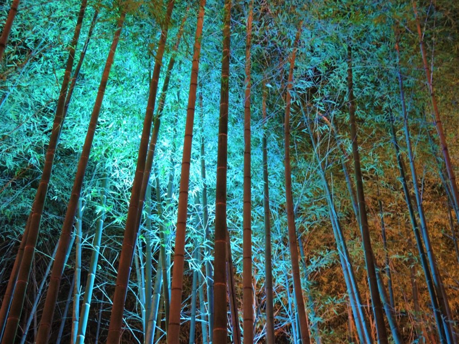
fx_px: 557
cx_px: 230
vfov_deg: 34.3
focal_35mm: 42
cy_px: 172
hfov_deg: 44.8
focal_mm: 9
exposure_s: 1/8
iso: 800
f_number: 2.5
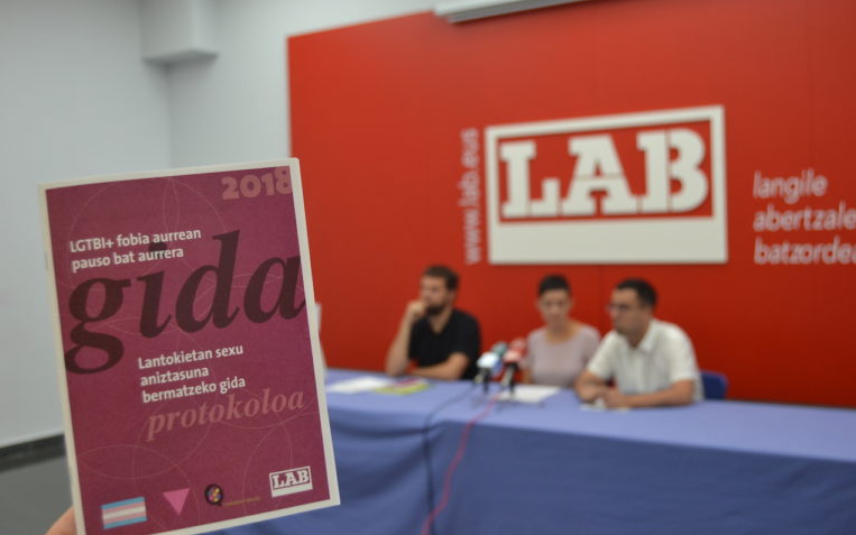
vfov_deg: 32.0
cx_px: 430
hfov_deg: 49.3
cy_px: 250
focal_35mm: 40
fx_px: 933
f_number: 4
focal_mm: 26
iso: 500
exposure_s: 1/60
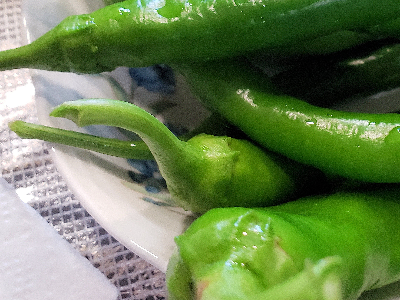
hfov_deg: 40.1
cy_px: 66
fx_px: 532
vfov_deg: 30.8
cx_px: 298
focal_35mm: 46
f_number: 2.4
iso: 500
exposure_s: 1/60
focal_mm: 4.3
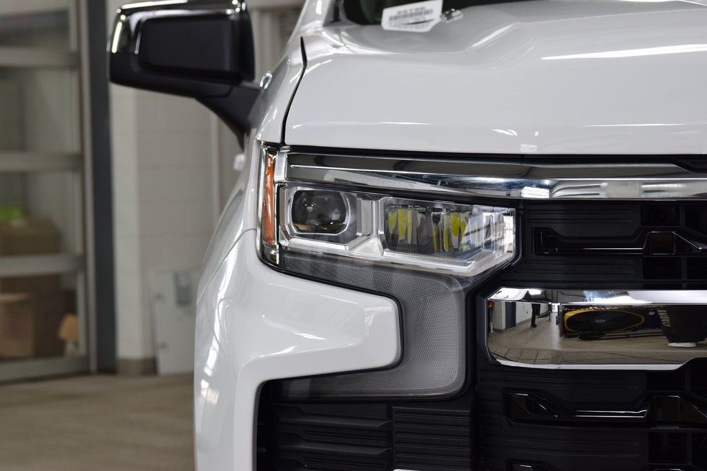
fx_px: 2062
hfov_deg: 19.5
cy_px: 236
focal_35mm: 105
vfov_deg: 13.0
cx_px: 354
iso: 450
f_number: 7.1
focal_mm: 70
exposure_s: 1/30
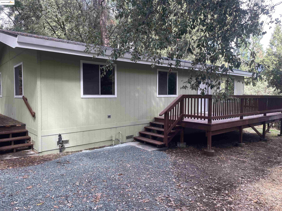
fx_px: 212
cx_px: 141
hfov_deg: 67.3
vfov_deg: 53.1
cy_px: 106
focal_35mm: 26
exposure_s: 1/227
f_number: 1.6
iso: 32
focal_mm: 4.2
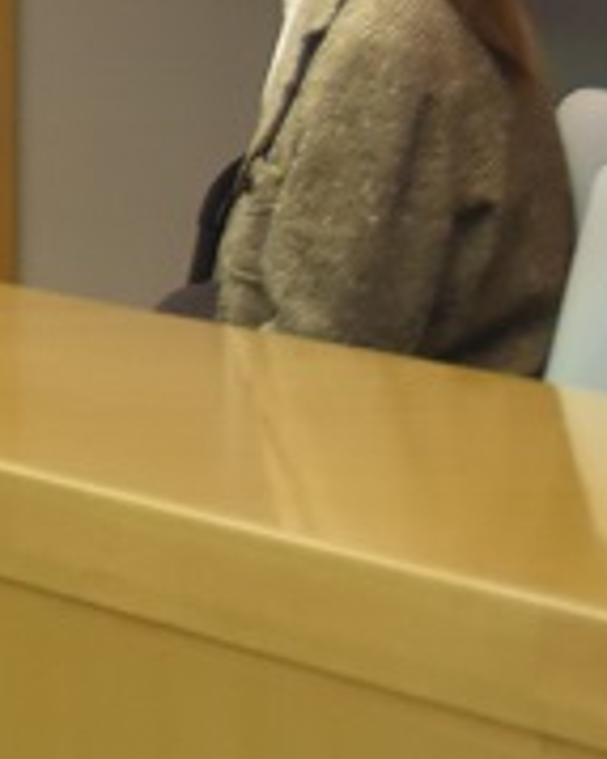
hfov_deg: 4.3
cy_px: -165
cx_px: -1384
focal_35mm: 346
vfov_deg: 5.6
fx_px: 7776
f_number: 4.5
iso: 800
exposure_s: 1/80
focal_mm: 44
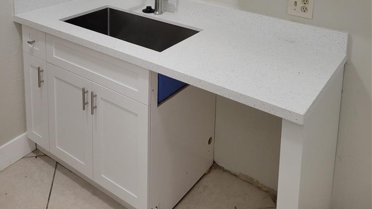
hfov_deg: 52.8
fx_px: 375
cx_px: 185
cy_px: -30
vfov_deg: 28.0
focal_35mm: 38
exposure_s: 1/120
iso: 250
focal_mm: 5.4
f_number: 1.8
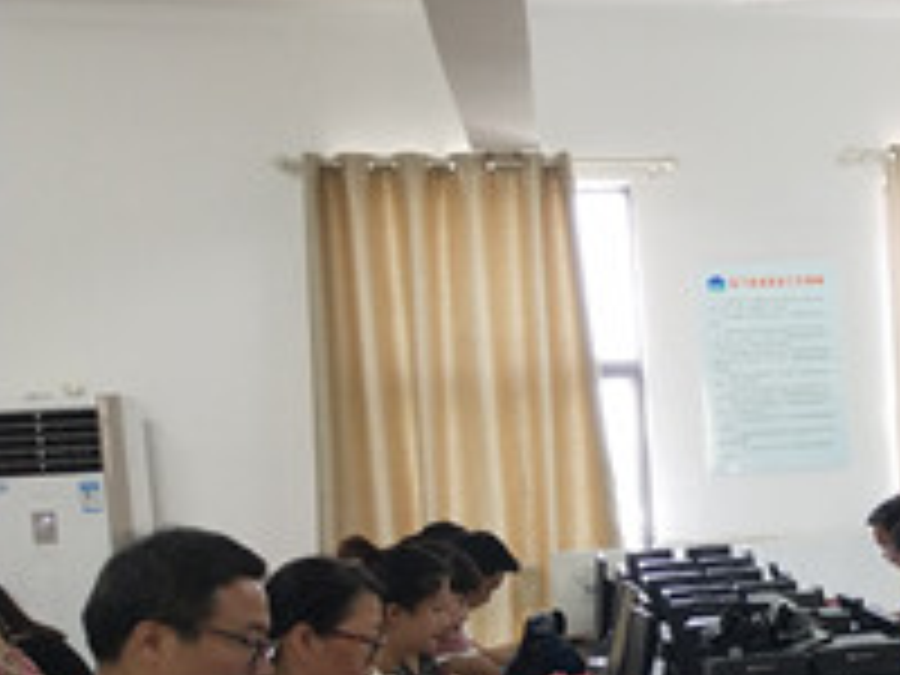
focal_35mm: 90
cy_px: 562
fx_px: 2340
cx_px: 1346
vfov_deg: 16.3
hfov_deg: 19.1
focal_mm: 3.95
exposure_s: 1/50
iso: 155
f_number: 1.8
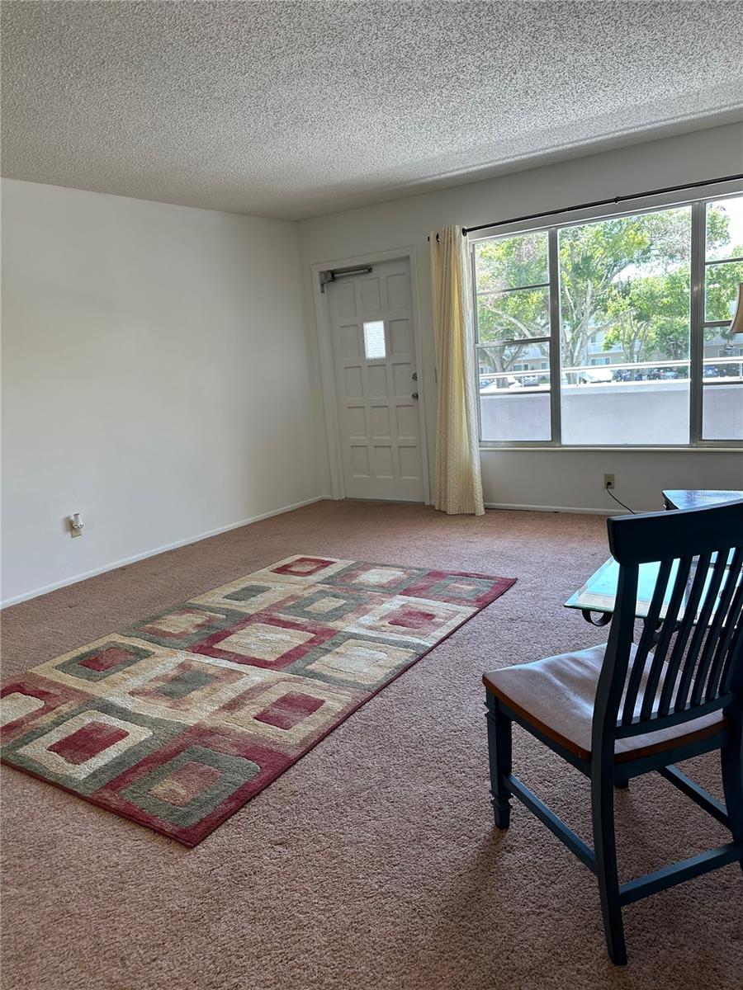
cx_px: 372
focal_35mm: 24
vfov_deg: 71.6
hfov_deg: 56.8
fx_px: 687
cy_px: 495
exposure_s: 1/133
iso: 80
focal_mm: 6.86
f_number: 1.78
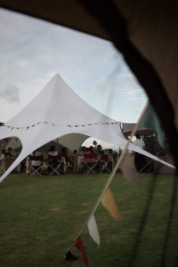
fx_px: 260
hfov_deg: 37.9
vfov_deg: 54.4
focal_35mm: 35
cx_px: 89
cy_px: 134
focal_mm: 35
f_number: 2.8
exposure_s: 1/200
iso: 100
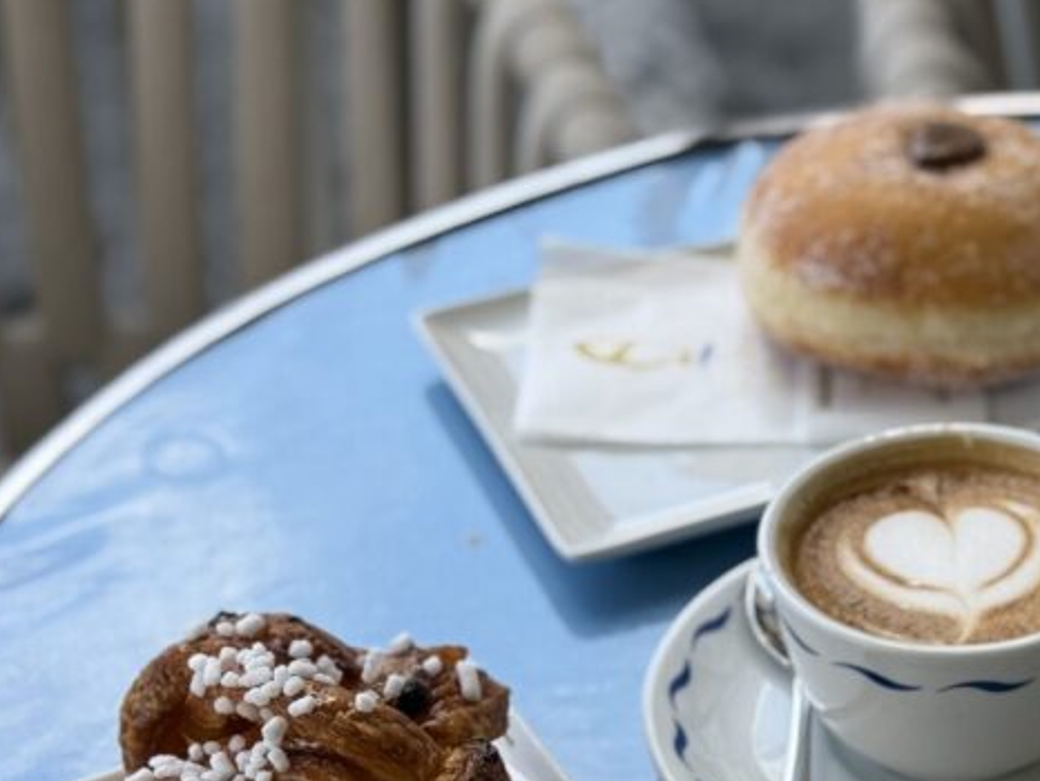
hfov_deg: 18.6
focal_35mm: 103
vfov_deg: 14.2
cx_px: 1015
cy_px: 716
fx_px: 3096
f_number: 1.78
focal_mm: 6.76
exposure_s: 1/687
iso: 64
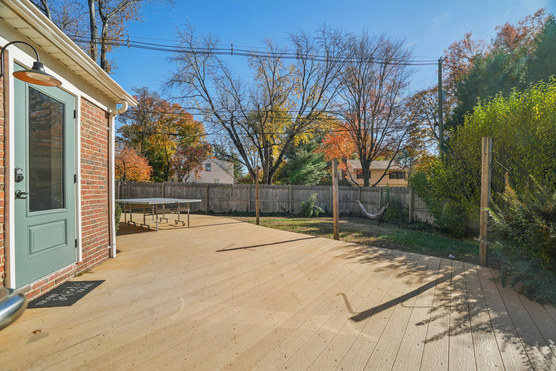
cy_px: 186
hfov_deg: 96.7
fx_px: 247
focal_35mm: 16
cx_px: 278
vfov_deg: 73.7
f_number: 9
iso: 160
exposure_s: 1/80
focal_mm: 16
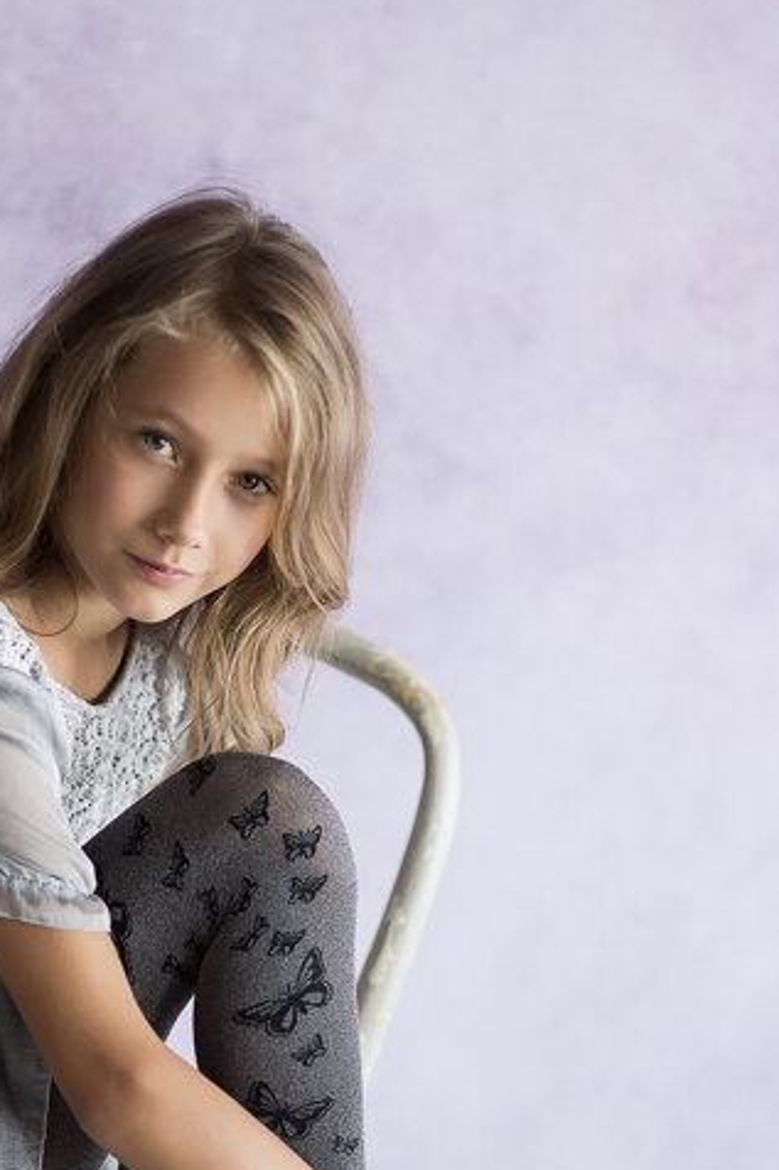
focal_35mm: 143
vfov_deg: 14.3
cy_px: 831
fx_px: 4645
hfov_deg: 9.6
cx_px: 288
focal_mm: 85
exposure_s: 1/250
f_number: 2
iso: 200
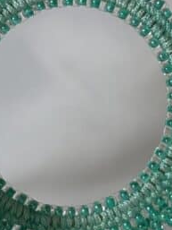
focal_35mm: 207
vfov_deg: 9.6
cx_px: -34
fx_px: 1370
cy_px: 125
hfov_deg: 7.1
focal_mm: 5.96
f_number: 1.6
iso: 32
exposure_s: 1/154
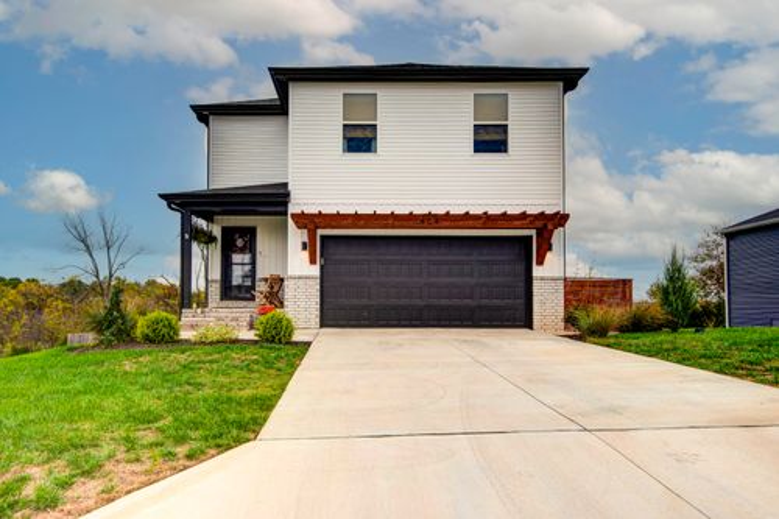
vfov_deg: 53.1
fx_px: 519
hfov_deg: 73.8
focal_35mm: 24
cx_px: 390
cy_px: 260
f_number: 6.3
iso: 100
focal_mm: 24
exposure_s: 1/400
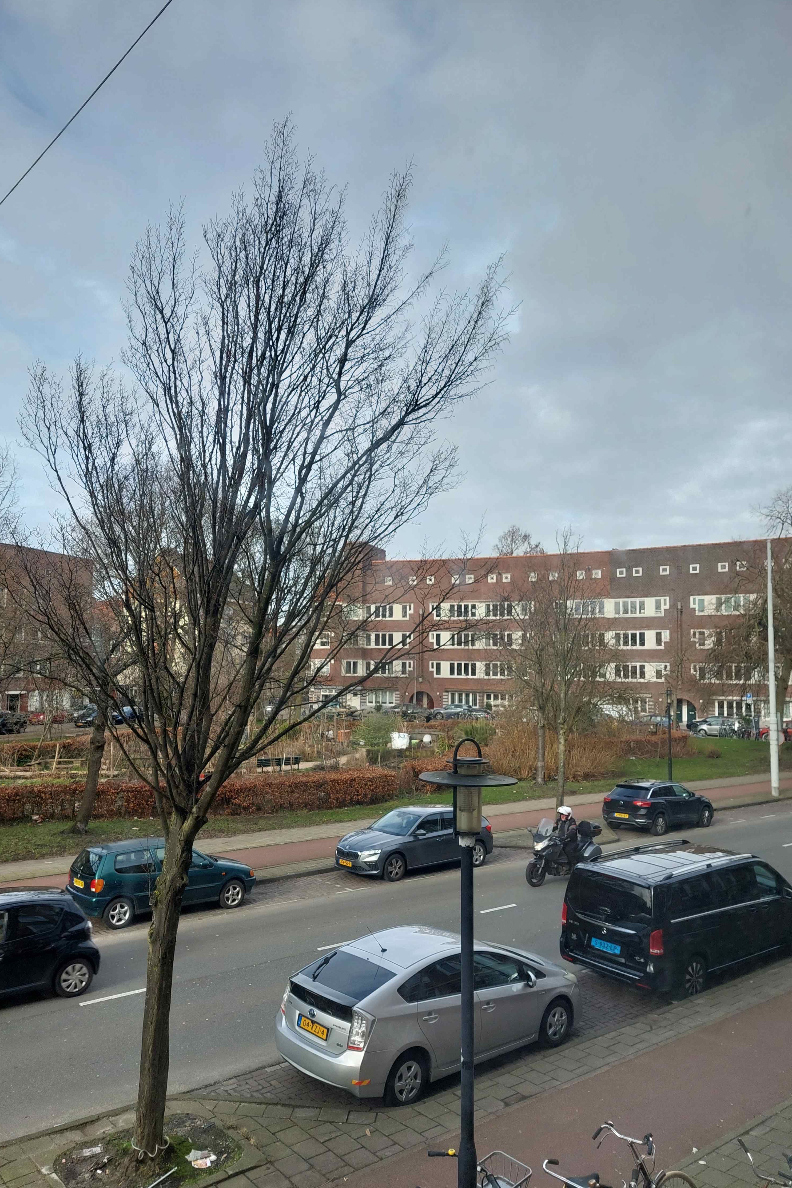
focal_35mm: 27
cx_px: 379
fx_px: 891
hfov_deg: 47.9
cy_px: 609
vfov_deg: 67.4
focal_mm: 5.23
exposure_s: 1/611
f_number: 1.8
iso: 40
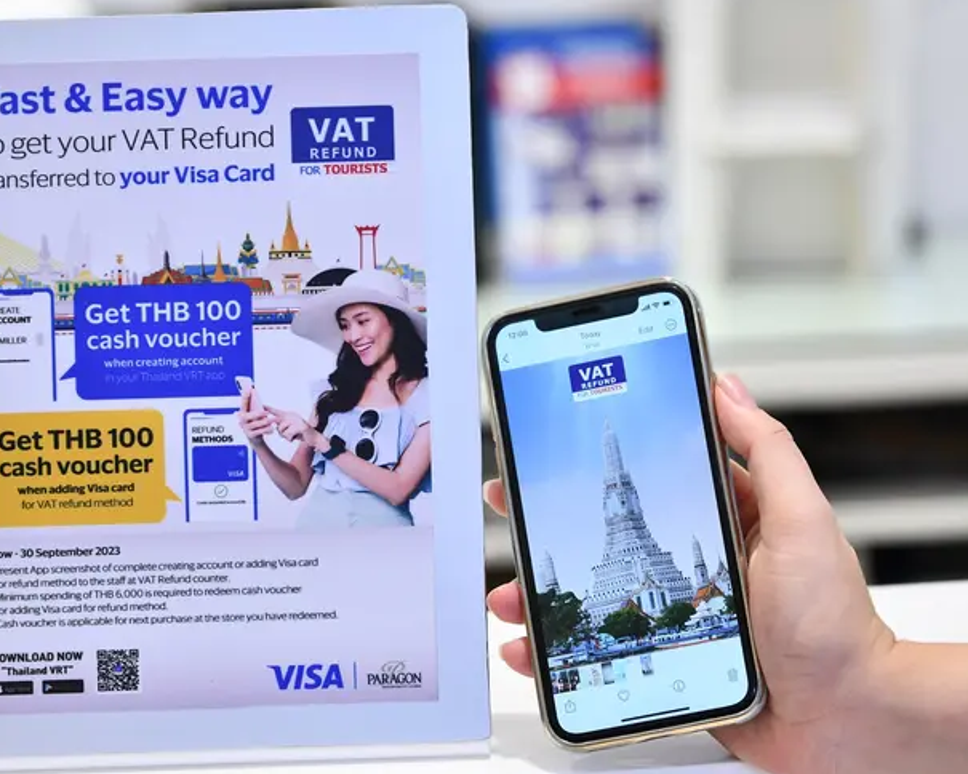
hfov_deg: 14.5
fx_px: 3810
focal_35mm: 133
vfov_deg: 11.6
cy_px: 384
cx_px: 426
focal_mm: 110
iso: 2000
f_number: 6.3
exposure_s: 1/100
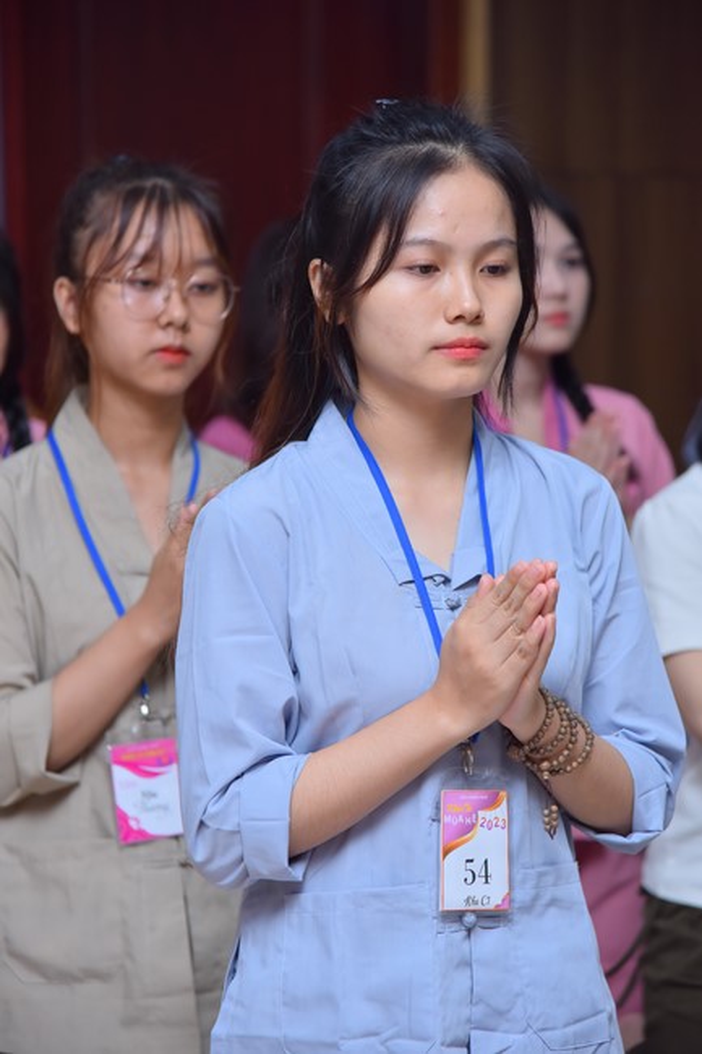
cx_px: 351
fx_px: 3219
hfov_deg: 12.4
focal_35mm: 110
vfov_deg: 18.6
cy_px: 527
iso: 640
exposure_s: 1/125
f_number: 4.5
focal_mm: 110
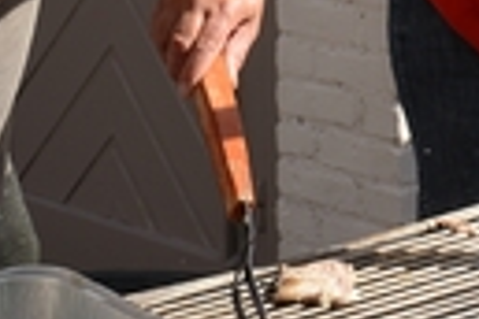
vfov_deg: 6.0
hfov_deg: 9.2
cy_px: -389
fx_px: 2967
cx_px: 420
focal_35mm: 223
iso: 200
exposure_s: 1/320
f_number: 9
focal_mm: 48
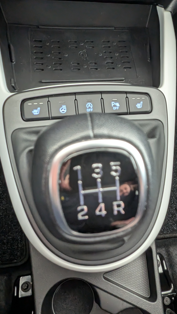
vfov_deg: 67.8
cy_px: 167
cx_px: 124
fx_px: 234
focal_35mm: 28
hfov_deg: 40.7
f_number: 2.2
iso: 313
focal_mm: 2.35
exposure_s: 1/21.2
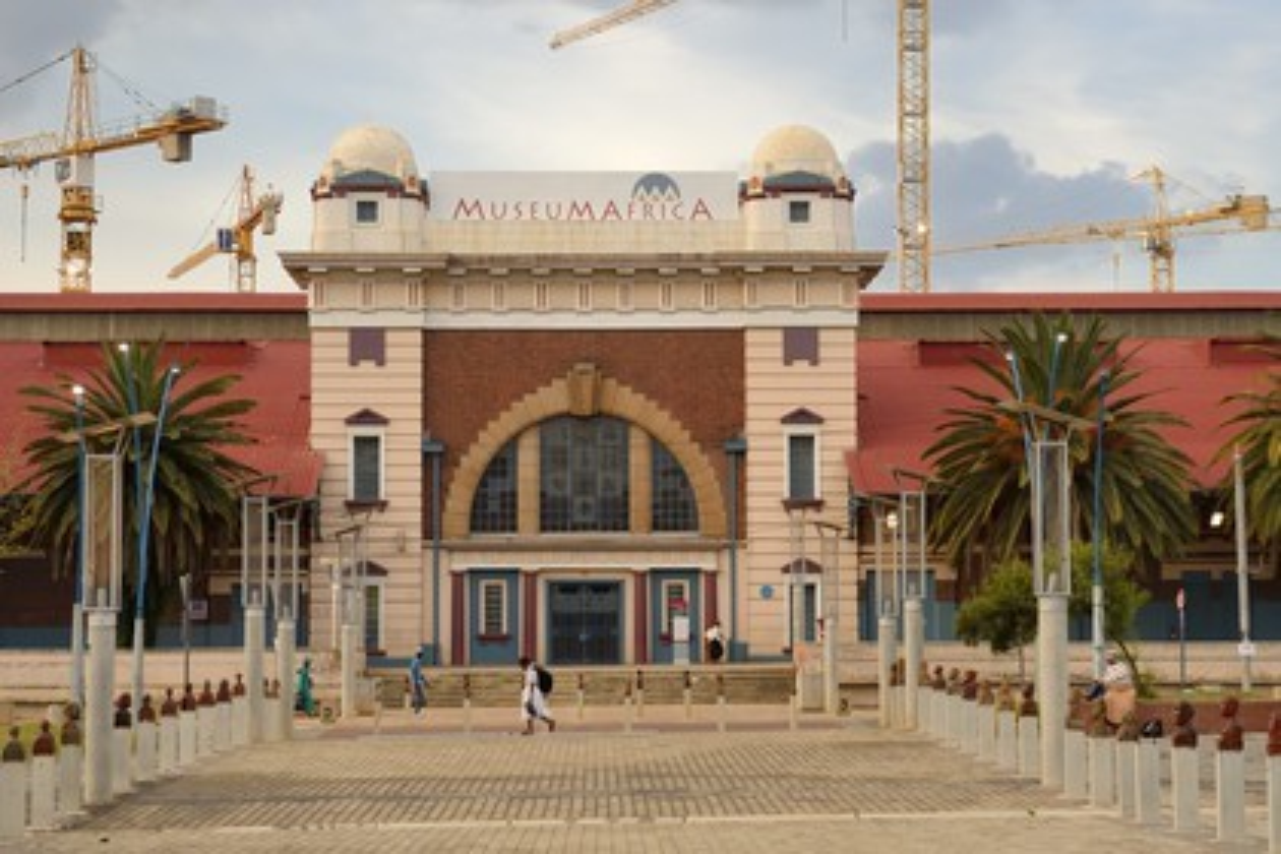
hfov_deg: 28.8
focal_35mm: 70
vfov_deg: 19.5
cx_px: 640
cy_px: 427
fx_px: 2491
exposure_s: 1/125
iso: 400
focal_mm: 70
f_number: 5.6
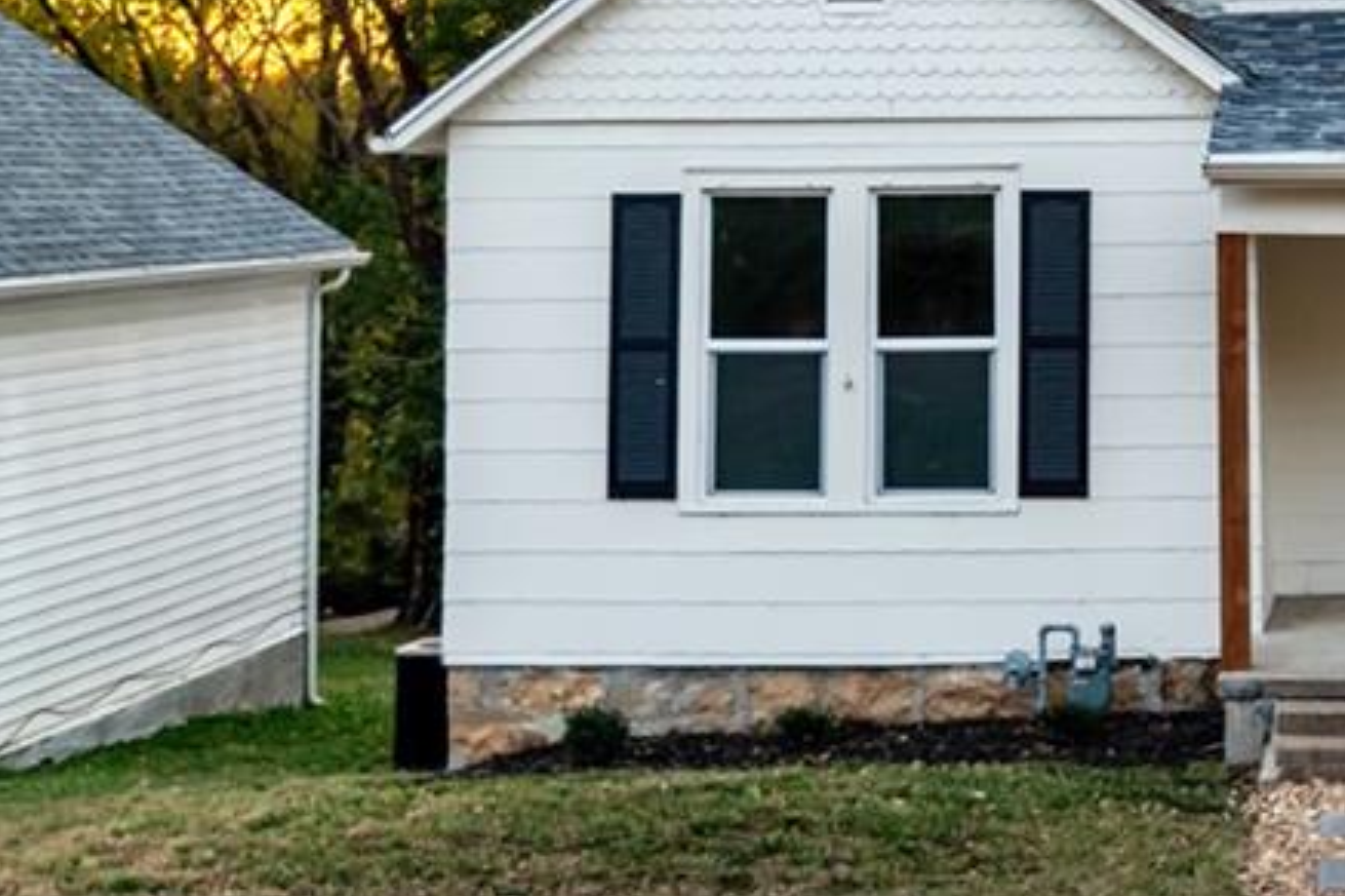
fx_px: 3324
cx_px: 1320
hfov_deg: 22.1
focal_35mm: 89
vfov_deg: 15.0
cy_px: -35
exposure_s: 1/400
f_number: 2.8
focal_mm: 38
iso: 160
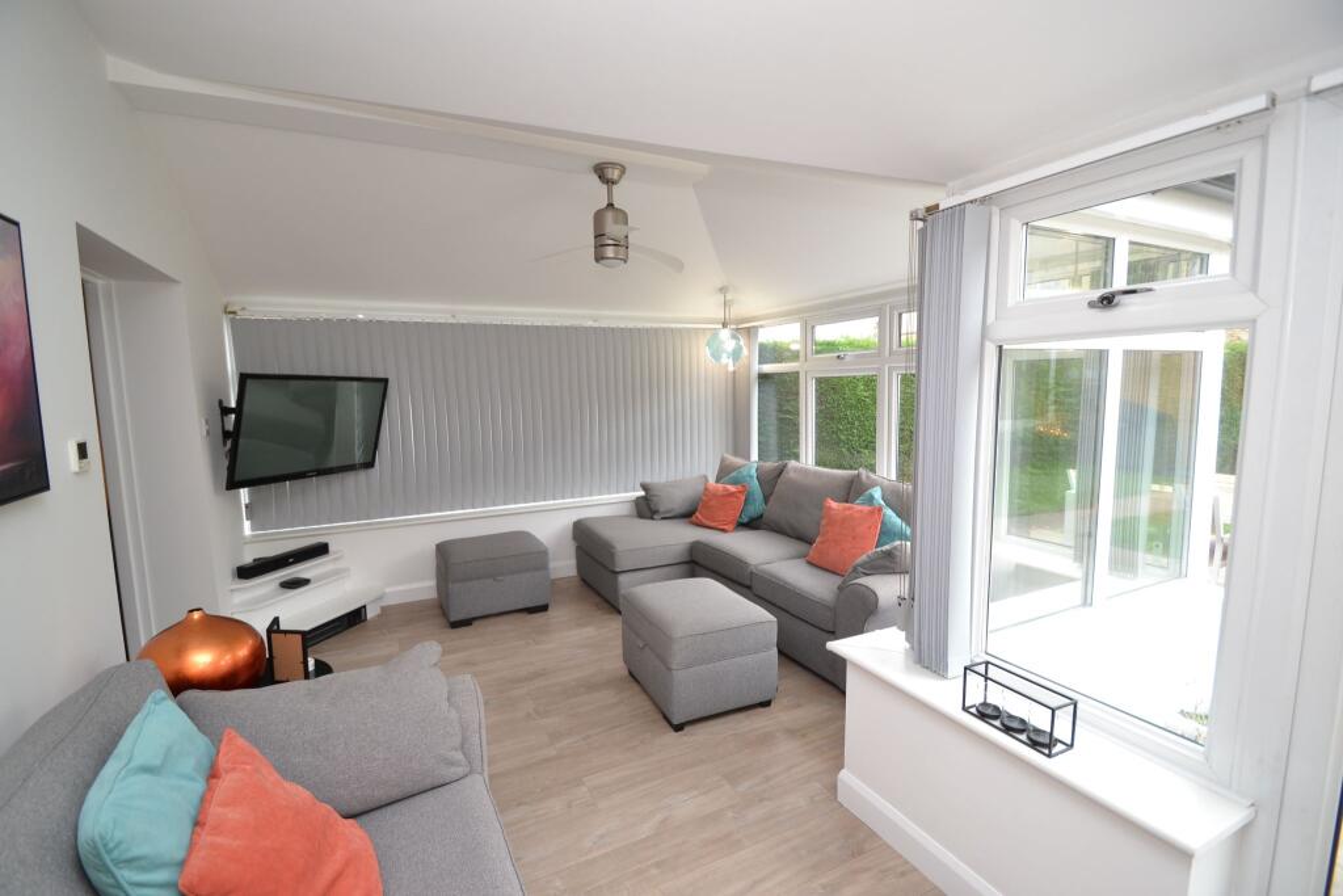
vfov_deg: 77.3
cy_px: 448
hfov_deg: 100.4
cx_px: 672
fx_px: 560
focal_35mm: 15
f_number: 4
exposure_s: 1/60
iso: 400
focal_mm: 10
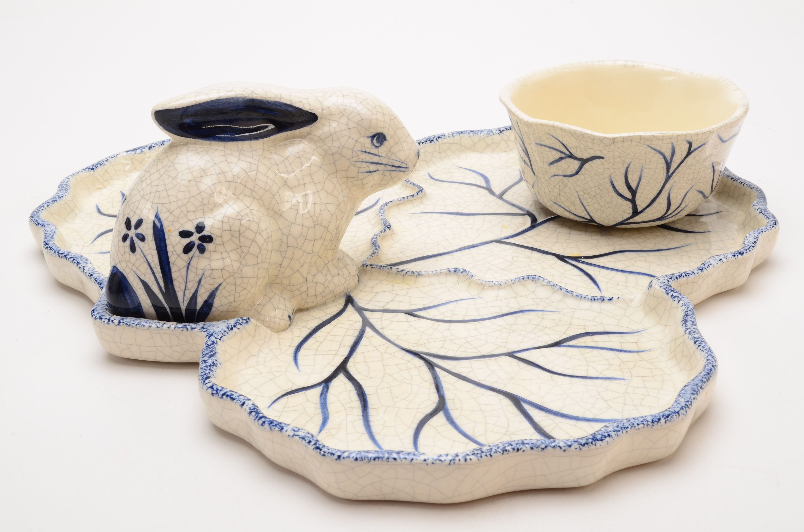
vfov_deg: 25.6
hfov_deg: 37.9
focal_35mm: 52
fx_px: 1170
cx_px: 402
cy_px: 266
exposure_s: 1/160
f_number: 22
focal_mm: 35
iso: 100
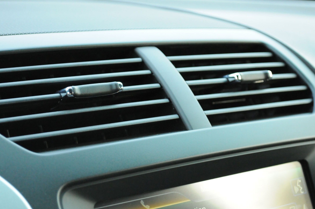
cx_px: 146
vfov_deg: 17.9
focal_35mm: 76
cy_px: 97
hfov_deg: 26.7
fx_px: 664
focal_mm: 44
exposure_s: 1/200
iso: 2500
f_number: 5.3
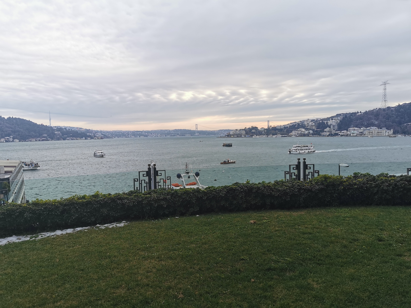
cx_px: 206
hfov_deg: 65.3
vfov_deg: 51.4
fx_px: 321
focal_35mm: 27
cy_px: 154
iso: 50
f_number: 1.6
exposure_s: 1/1445
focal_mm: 5.56
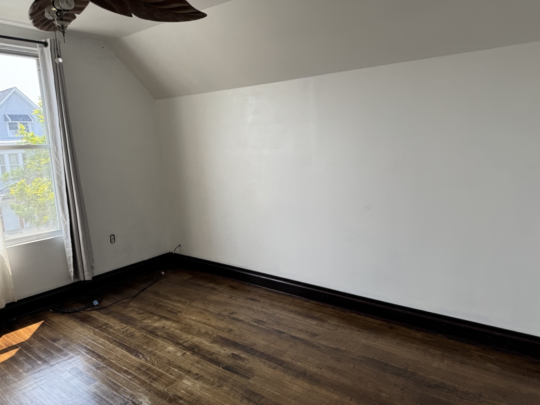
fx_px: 374
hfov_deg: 71.6
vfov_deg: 56.8
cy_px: 202
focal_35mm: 24
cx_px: 270
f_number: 1.78
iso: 80
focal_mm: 6.76
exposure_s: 1/354
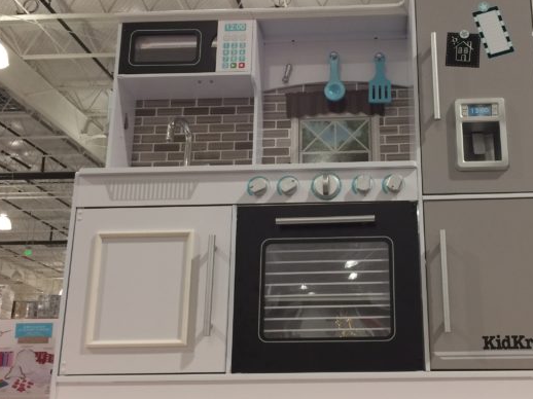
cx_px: 348
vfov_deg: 33.6
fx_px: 662
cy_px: 195
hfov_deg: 43.4
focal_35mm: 43
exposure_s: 1/30
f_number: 2.2
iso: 100
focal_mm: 4.15
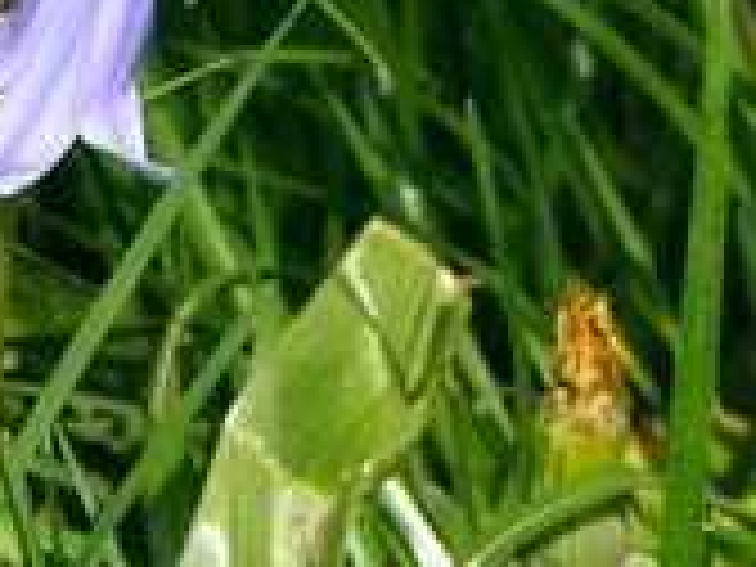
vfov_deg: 1.1
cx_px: -470
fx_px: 30772
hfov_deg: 1.4
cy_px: 40
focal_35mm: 1409
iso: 80
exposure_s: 1/200
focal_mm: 70.3
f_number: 5
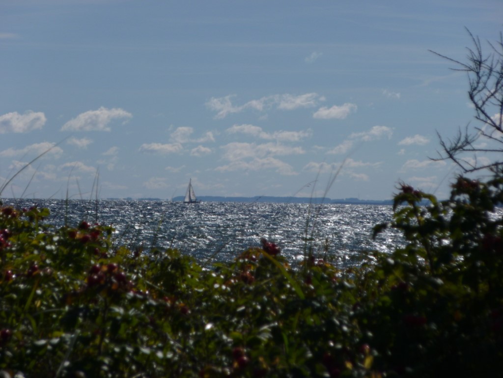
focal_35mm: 227
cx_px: 252
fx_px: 3299
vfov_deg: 6.5
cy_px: 189
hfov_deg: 8.7
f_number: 16
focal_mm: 40.5
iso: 100
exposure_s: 1/160
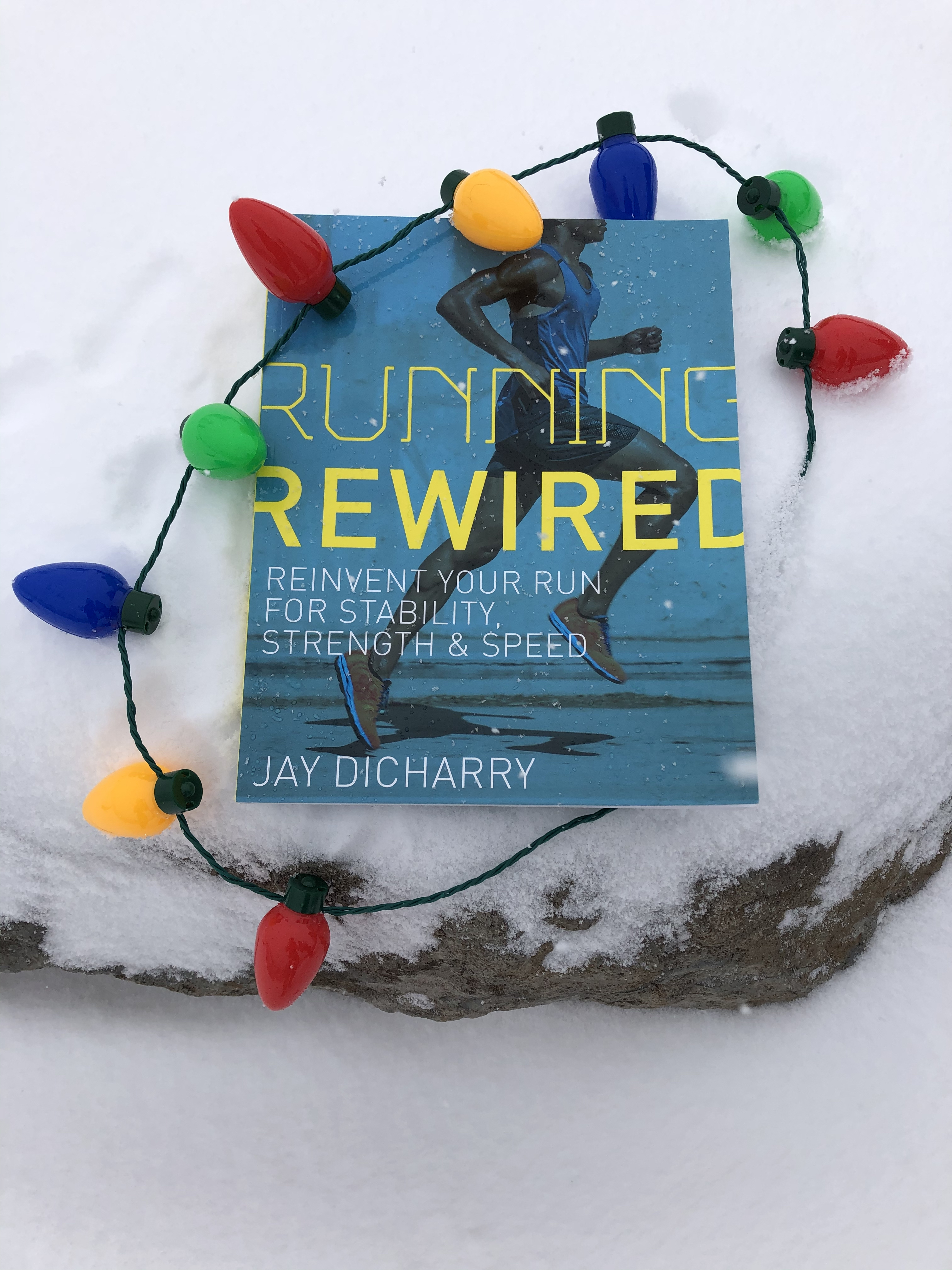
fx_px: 1027
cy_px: 635
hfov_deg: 49.7
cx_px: 476
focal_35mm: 28
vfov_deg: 63.4
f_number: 1.8
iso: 20
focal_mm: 3.99
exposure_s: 1/1333
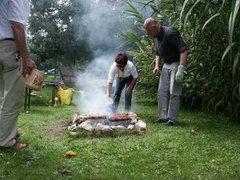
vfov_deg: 46.8
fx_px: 208
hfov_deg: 60.0
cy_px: 90
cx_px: 120
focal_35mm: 30
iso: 100
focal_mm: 7.86
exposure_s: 1/250
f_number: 4.5
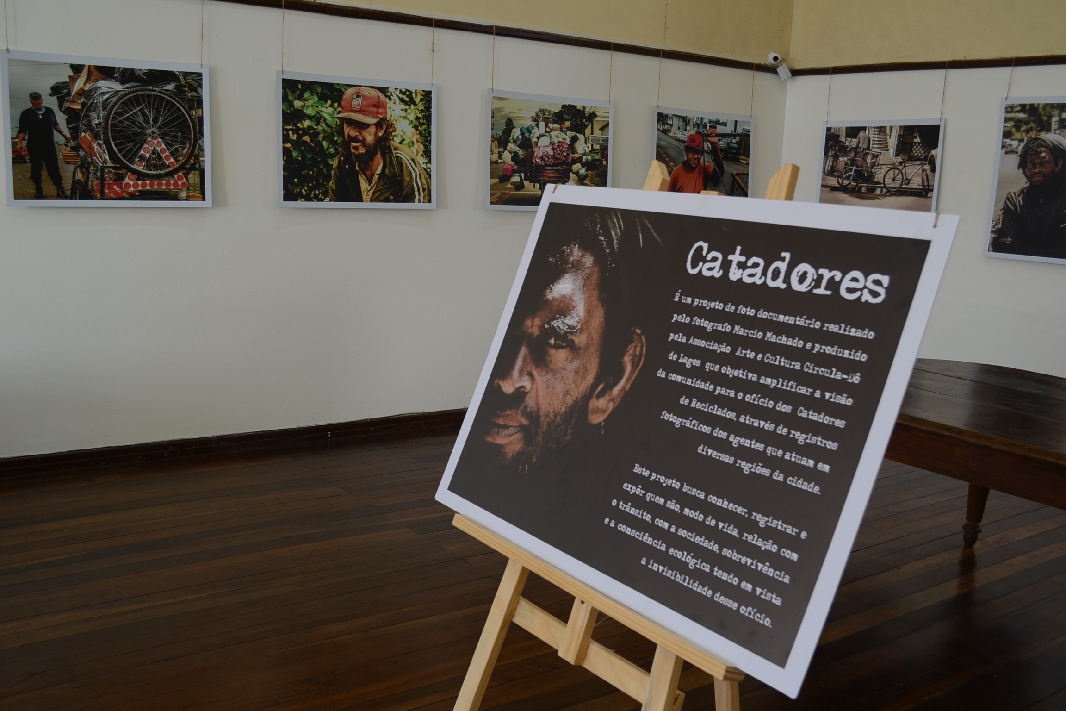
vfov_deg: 36.9
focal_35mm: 36
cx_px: 533
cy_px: 356
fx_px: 1066
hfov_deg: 53.1
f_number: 5
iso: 100
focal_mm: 24
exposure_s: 1/30
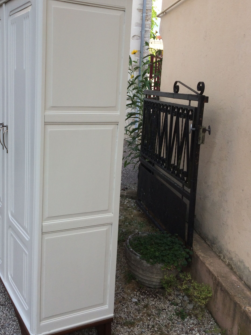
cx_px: 94
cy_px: 162
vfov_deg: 49.0
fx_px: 367
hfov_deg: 37.5
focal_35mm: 38
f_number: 2.2
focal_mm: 4.15
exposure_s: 1/410
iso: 32
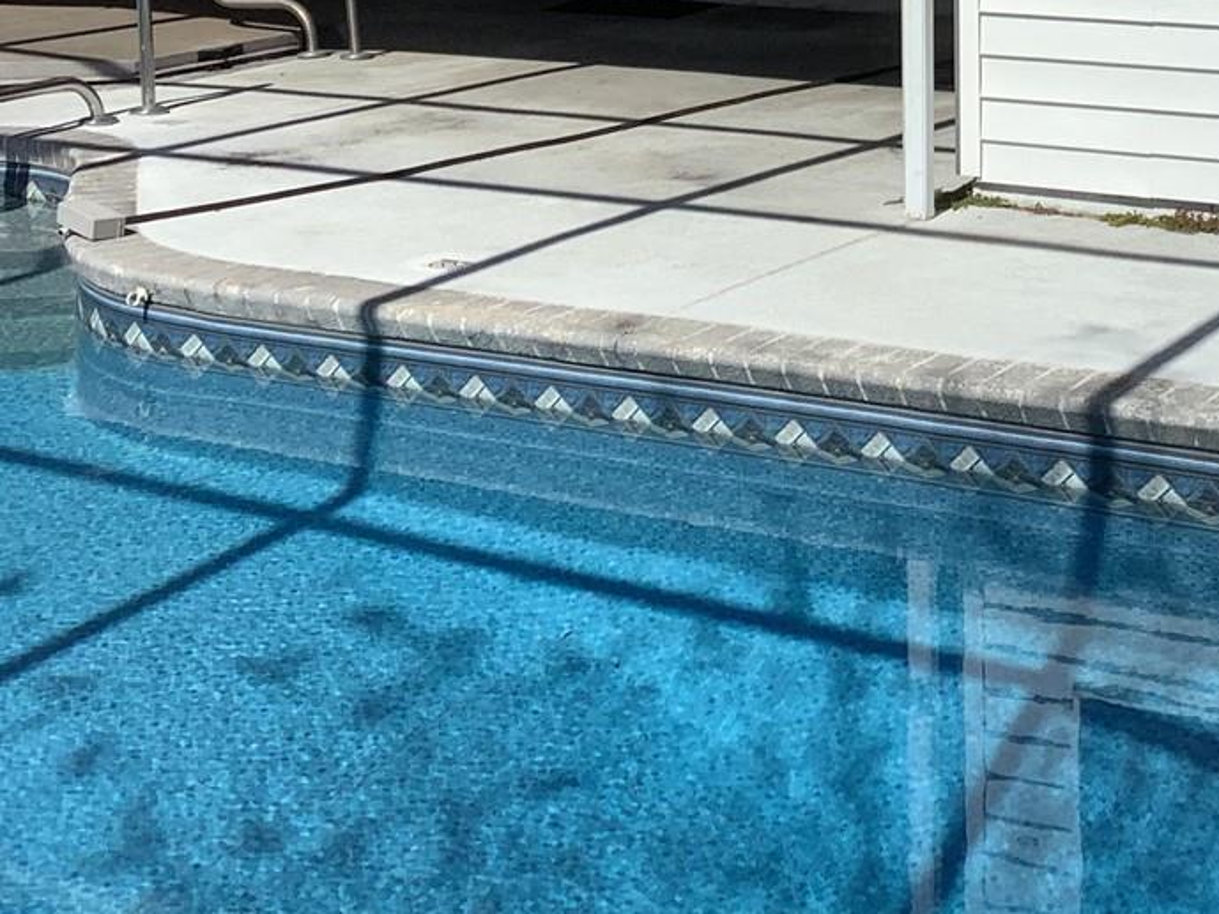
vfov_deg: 19.4
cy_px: -133
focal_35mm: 72
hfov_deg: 26.4
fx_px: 2536
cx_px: 1019
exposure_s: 1/2037
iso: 25
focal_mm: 3.3
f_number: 2.4
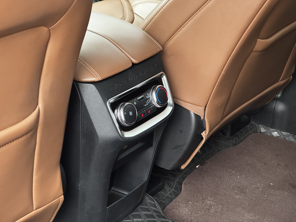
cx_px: 148
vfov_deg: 19.1
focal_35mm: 77
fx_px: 658
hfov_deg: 25.3
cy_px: 111
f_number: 2.8
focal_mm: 9
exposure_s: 1/42
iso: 640
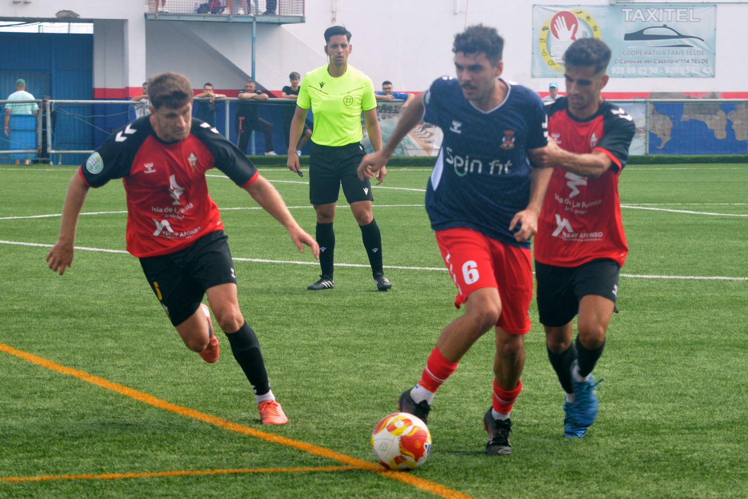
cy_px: 250
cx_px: 374
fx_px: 3428
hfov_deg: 12.5
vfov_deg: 8.3
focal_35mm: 165
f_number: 8
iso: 400
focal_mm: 110
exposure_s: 1/400
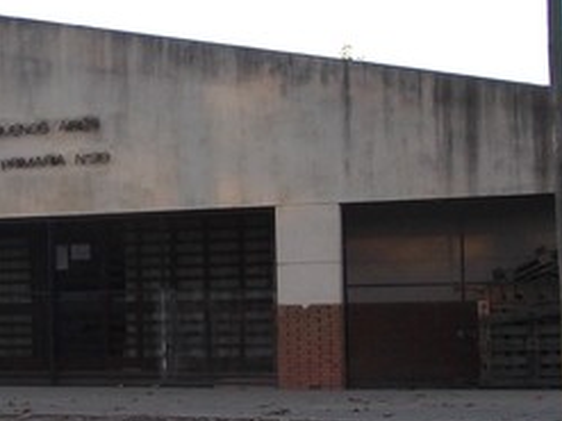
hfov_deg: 16.3
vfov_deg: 12.5
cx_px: -7
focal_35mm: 118
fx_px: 1915
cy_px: 282
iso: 80
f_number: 3.1
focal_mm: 5.3
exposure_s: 1/160
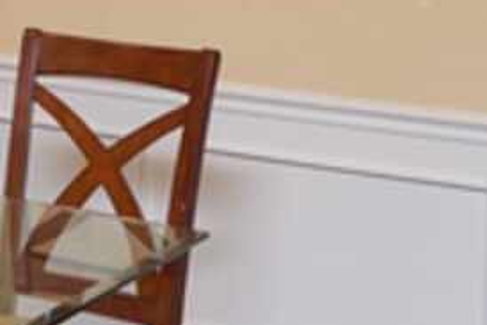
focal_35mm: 112
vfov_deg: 11.6
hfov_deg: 17.8
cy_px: -197
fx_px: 1516
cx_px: 0
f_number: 7.1
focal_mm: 24
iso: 500
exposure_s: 1/50
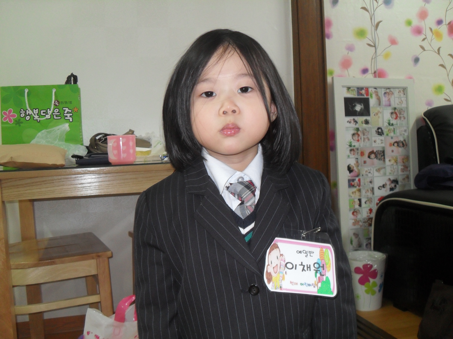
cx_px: 226
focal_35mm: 35
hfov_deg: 52.6
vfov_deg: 40.7
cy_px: 170
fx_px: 458
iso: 200
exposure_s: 1/45
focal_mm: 6.2
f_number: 2.8
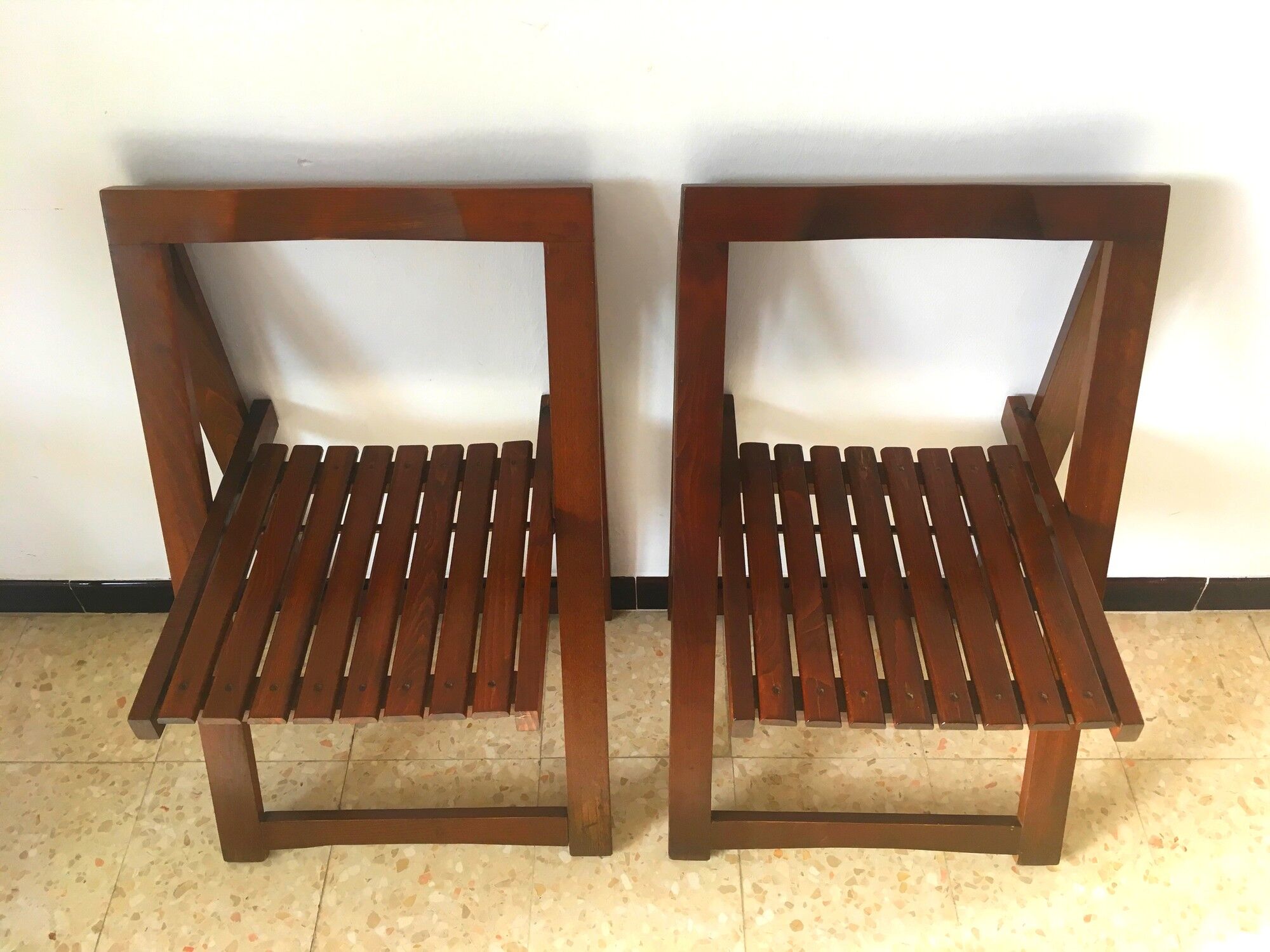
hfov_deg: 61.7
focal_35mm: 29
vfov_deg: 48.2
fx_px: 1064
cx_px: 635
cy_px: 476
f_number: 2.2
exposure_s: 1/33
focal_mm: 4.15
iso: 25
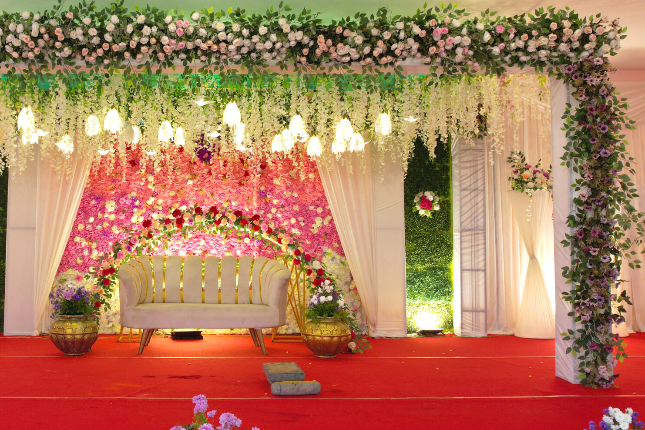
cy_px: 180
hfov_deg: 50.1
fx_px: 681
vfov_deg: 35.0
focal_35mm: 38
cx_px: 233
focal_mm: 8.38
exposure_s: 1/30
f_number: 2.8
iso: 100
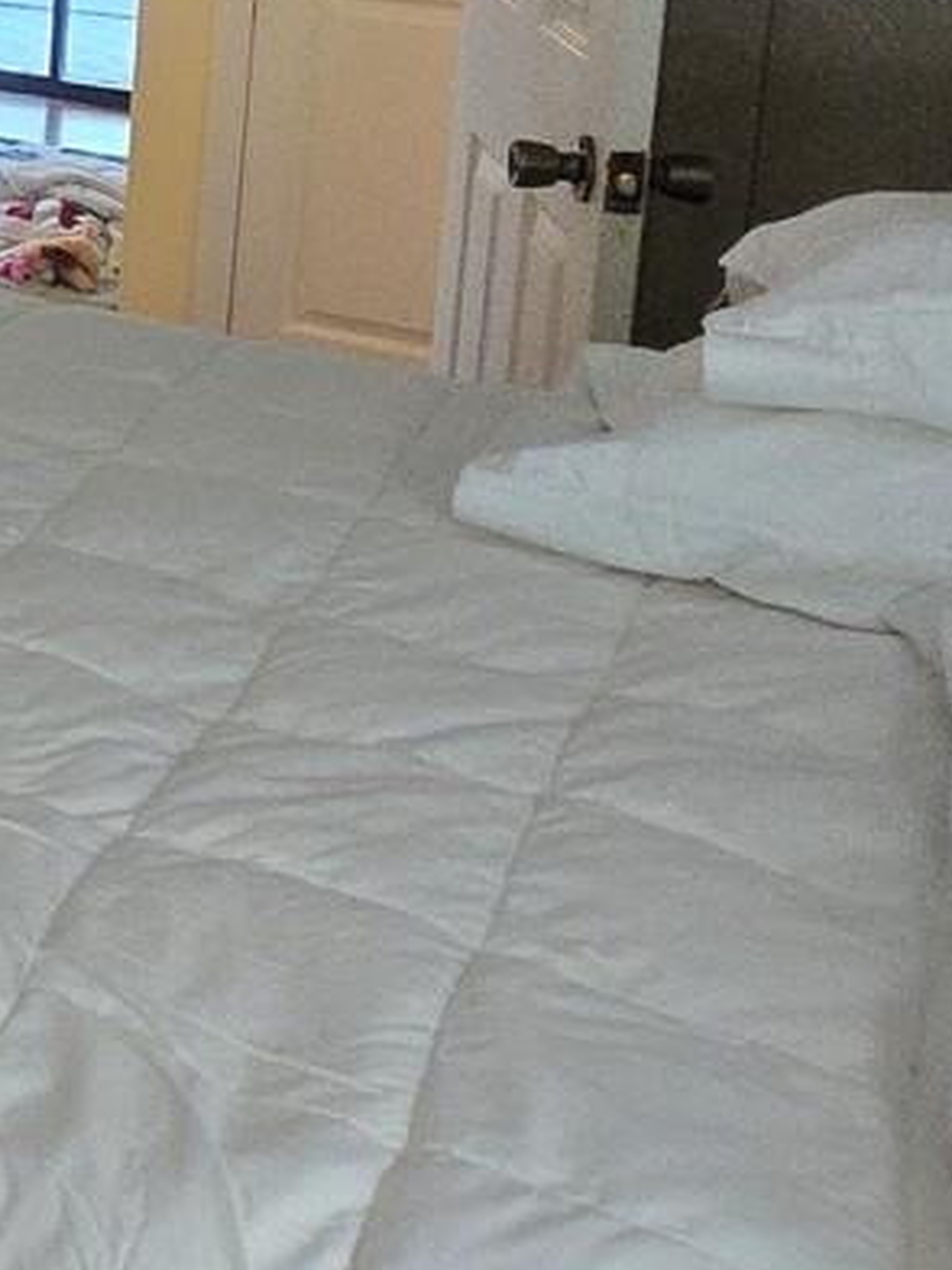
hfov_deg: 18.4
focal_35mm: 53
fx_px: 1943
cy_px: -100
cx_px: -939
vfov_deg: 32.2
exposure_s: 1/60
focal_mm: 2.2
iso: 500
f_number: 2.2
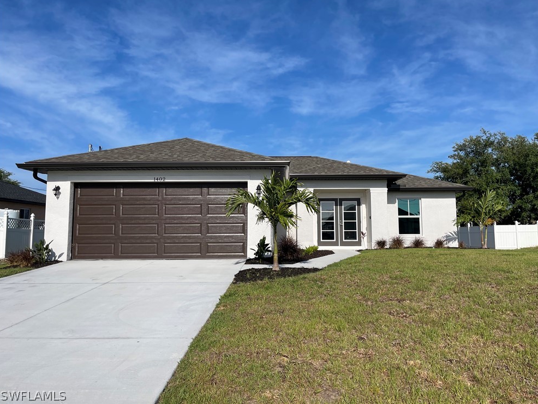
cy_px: 195
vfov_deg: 51.4
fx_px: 420
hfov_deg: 65.3
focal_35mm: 27
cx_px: 277
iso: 32
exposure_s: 1/6993
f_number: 1.6
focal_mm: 5.1
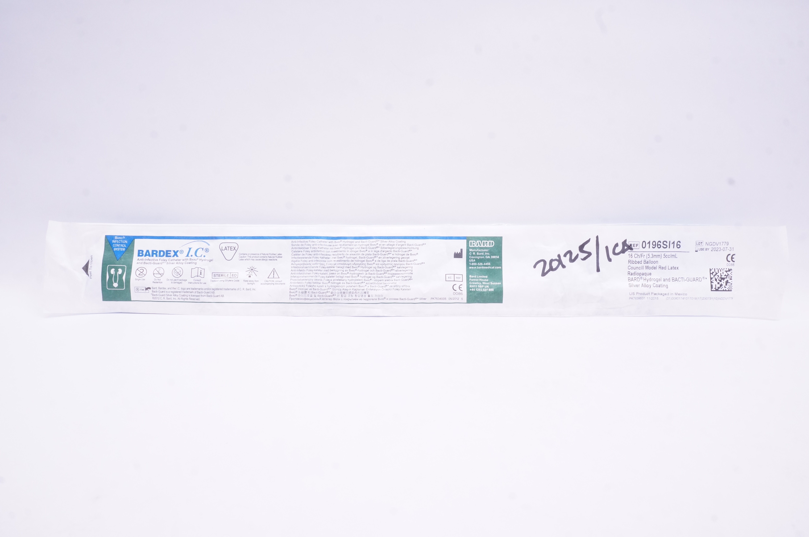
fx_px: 606
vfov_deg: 47.8
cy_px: 268
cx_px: 404
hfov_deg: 67.4
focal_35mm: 27
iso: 800
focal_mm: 18
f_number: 16
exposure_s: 1/15
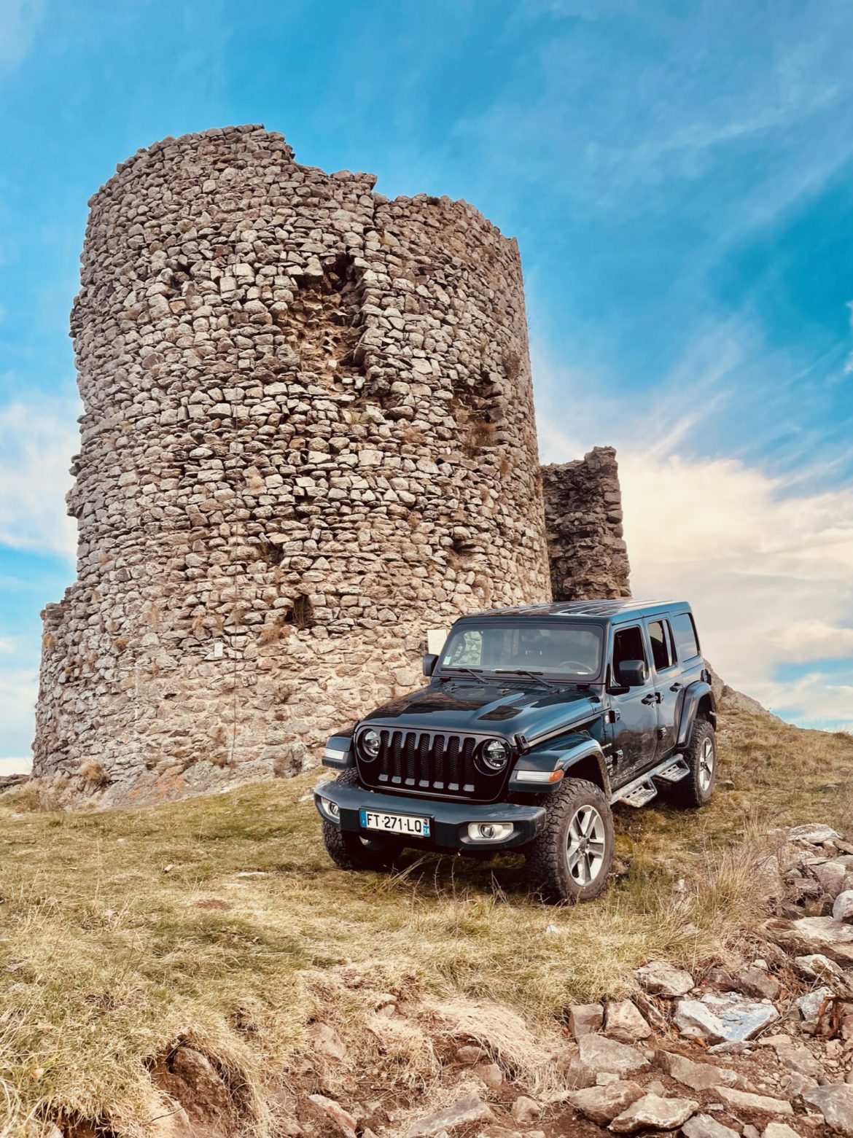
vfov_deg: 67.3
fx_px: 855
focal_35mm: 26
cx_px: 426
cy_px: 569
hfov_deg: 53.0
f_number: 1.6
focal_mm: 4.2
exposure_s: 1/415
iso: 32
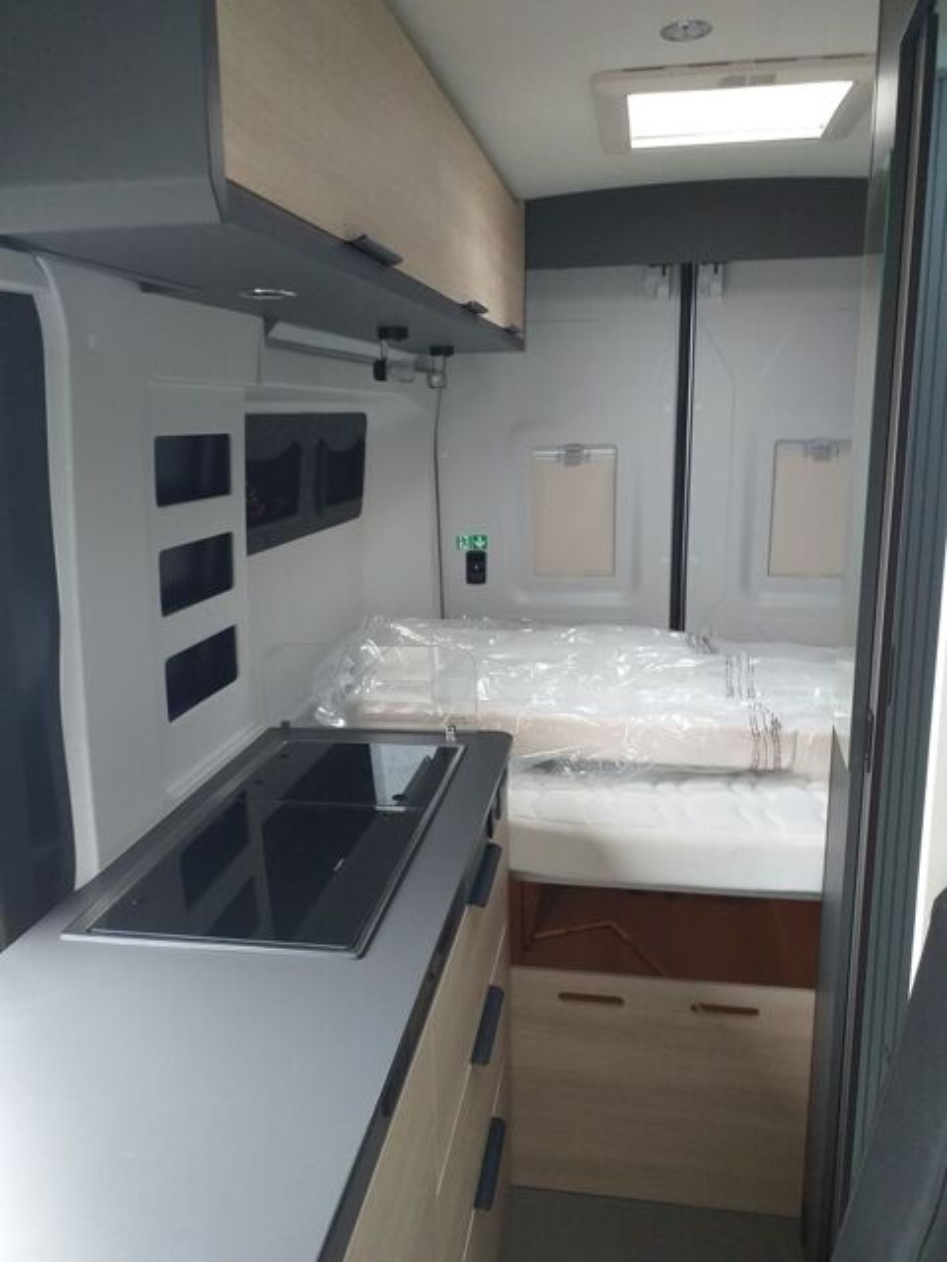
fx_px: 948
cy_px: 631
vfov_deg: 67.3
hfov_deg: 53.1
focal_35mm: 26
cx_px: 474
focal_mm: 3.6
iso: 160
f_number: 1.9
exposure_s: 1/50
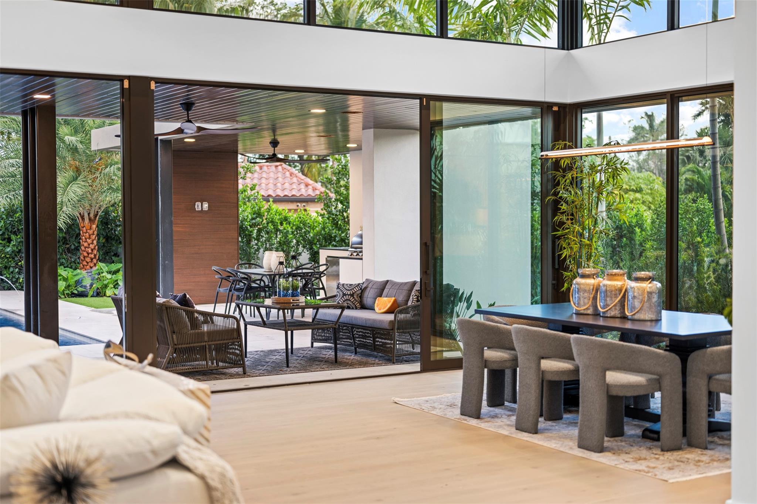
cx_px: 378
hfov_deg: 39.6
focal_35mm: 50
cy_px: 252
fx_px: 1051
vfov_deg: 27.0
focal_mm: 50
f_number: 1.8
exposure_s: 1/8
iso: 64
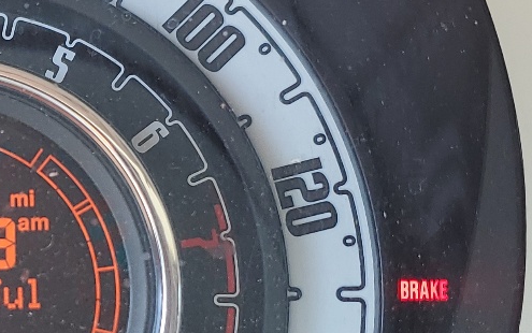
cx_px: -53
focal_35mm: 89
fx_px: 1291
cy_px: 196
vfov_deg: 14.7
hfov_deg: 22.0
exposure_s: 1/167
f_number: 1.5
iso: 50
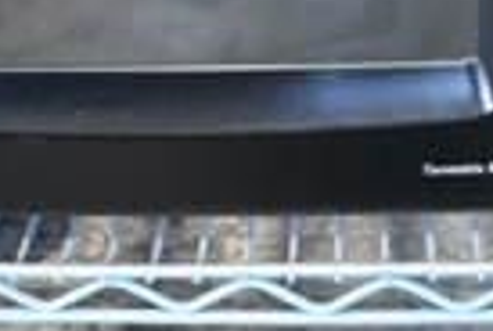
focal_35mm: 94
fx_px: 1290
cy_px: -201
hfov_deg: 21.6
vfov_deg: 13.6
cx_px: 302
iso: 3600
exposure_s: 1/125
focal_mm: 18
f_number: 3.5
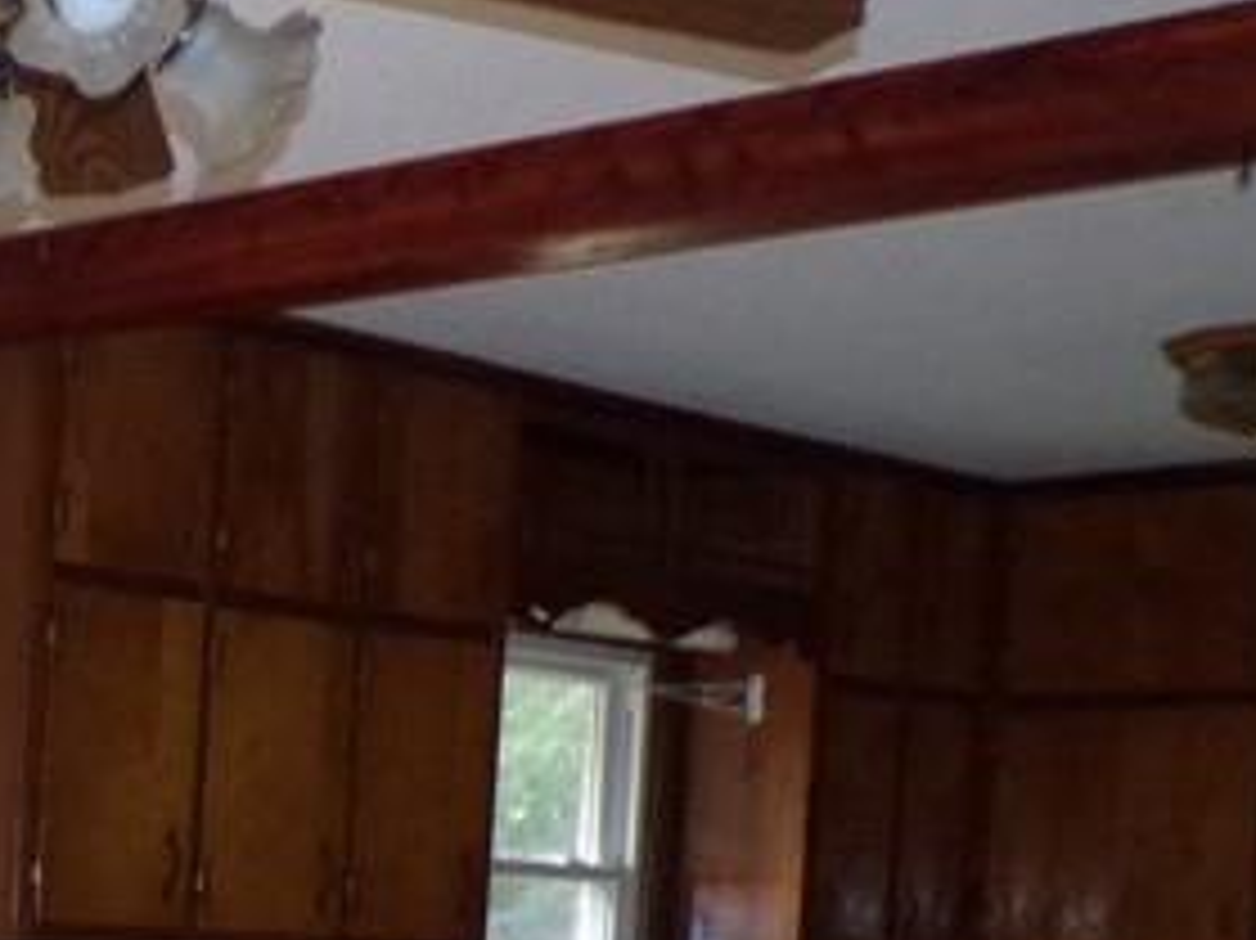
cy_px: 1142
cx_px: -342
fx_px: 3192
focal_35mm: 88
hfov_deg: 20.5
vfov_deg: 16.1
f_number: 3
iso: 200
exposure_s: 1/28
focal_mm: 4.3
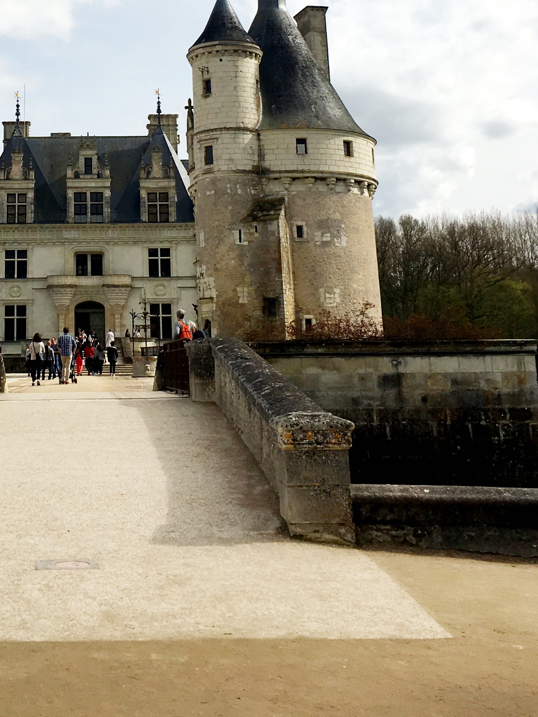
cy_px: 68
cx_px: 96
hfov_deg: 26.9
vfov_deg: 34.1
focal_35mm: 53
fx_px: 1098
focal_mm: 4.15
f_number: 2.2
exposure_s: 1/3077
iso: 25
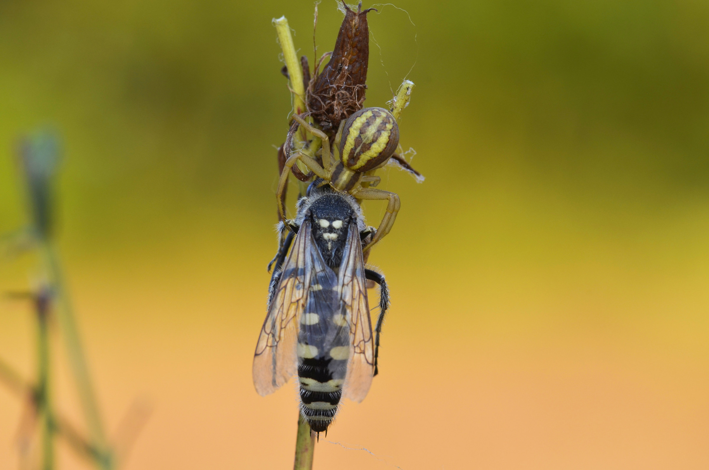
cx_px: 354
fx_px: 3095
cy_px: 235
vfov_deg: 8.7
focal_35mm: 158
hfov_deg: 13.1
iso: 160
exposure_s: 1/50
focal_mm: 105
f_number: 14
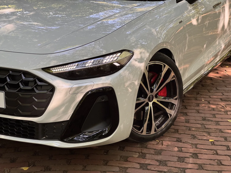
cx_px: 116
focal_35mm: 77
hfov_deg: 25.3
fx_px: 514
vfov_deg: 19.1
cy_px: 86
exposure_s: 1/99
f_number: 2.8
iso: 125
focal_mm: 9
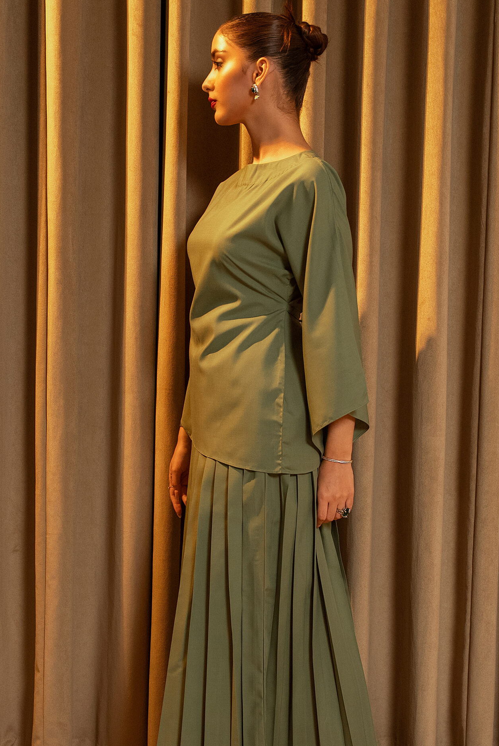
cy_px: 463
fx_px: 1310
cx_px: 270
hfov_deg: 21.6
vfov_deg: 31.7
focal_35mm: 63
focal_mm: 46.1
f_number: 2.8
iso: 1000
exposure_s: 1/100
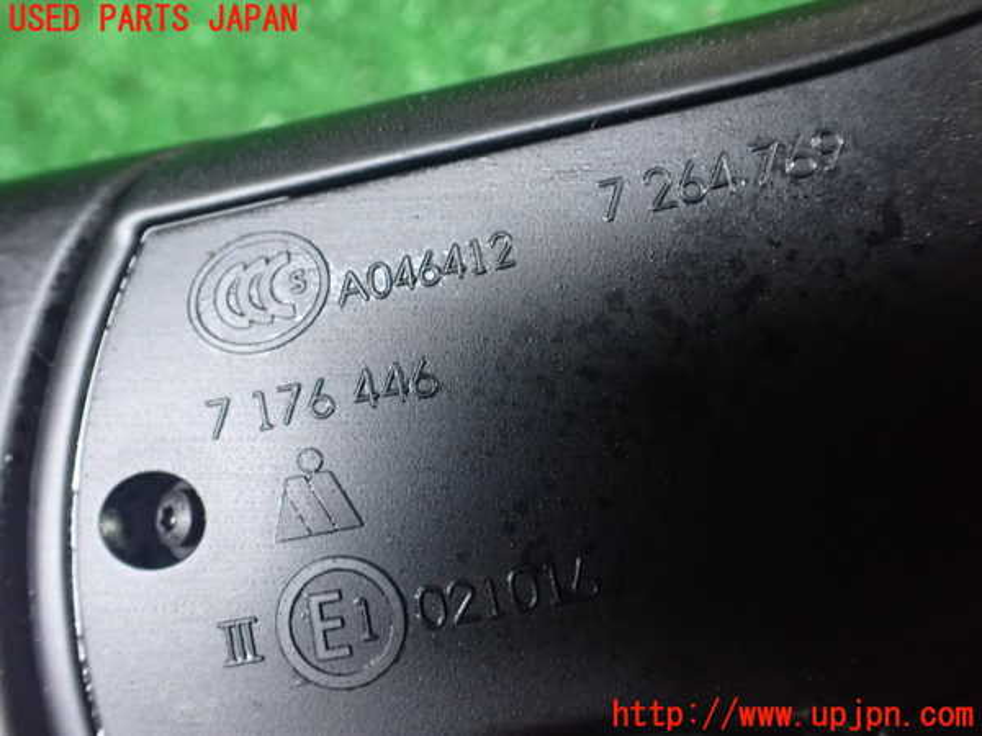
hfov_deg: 60.0
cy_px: 368
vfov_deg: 46.8
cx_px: 491
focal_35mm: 30
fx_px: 851
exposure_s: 1/30
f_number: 2.3
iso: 1600
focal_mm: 5.4
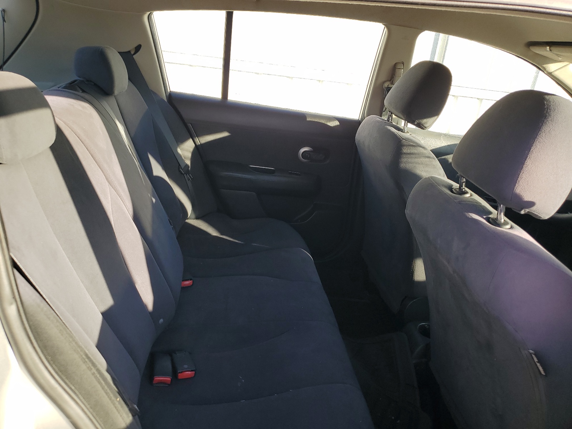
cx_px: 286
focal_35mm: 26
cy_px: 214
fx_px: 430
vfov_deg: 53.1
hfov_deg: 67.3
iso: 50
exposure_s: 1/400
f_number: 1.5
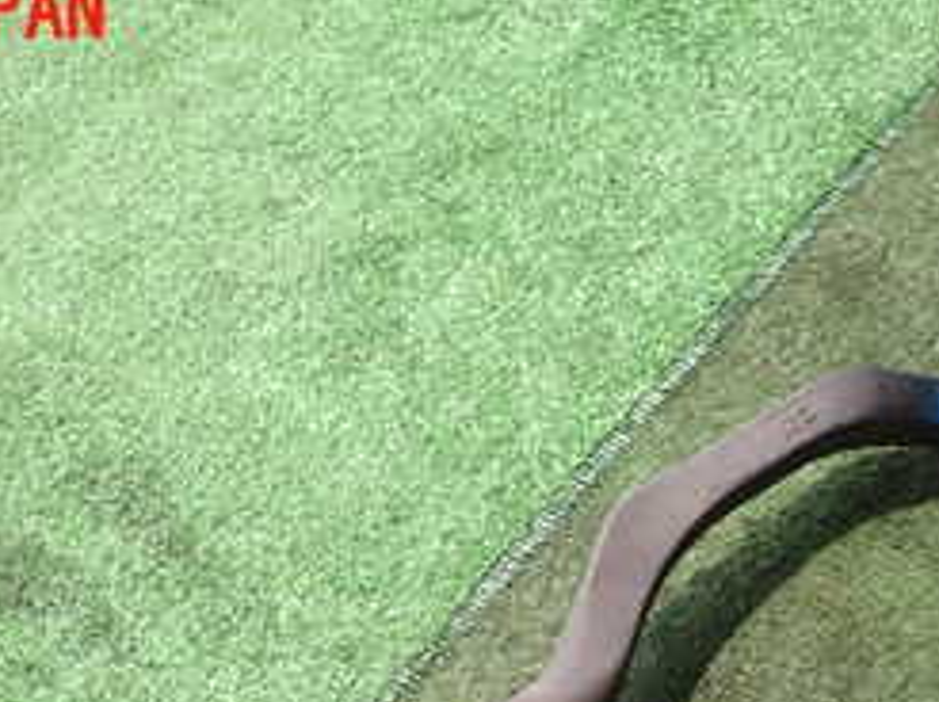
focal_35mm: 61
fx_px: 1653
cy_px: 824
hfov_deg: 31.6
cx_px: 557
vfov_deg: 22.3
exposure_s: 1/160
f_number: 5.6
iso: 100
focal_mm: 4.5
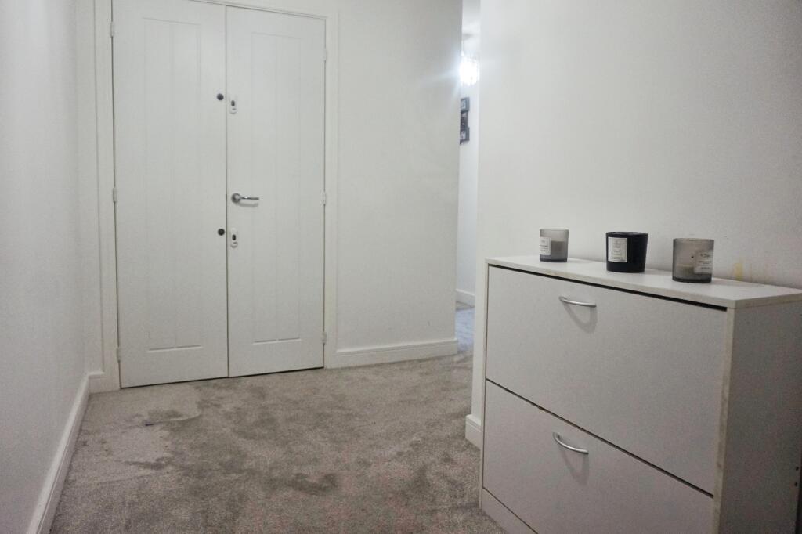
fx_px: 534
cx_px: 401
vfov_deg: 53.1
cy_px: 267
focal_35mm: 24
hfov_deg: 73.8
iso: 1250
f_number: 4
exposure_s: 1/160
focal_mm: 16
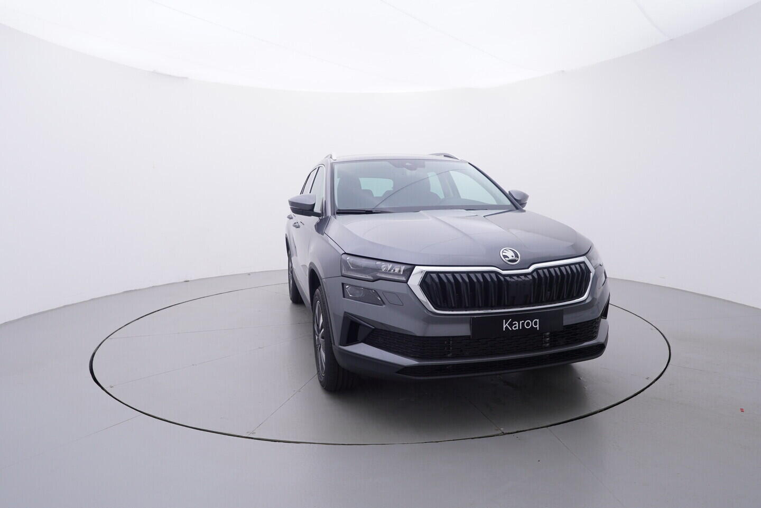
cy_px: 254
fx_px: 476
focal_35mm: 22
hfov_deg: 77.3
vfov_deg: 56.2
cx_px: 380
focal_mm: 15
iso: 200
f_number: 5
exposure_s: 1/80
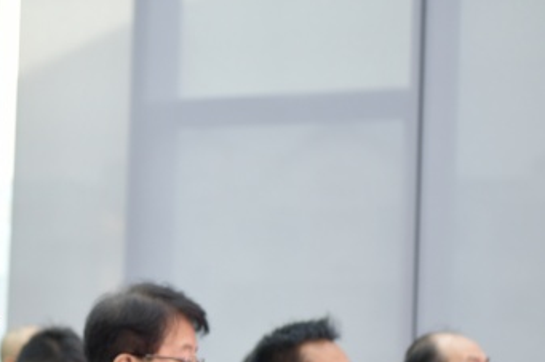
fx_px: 2330
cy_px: 303
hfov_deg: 13.1
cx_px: -37
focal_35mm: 154
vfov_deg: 8.9
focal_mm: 70
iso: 800
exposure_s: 1/80
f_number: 4
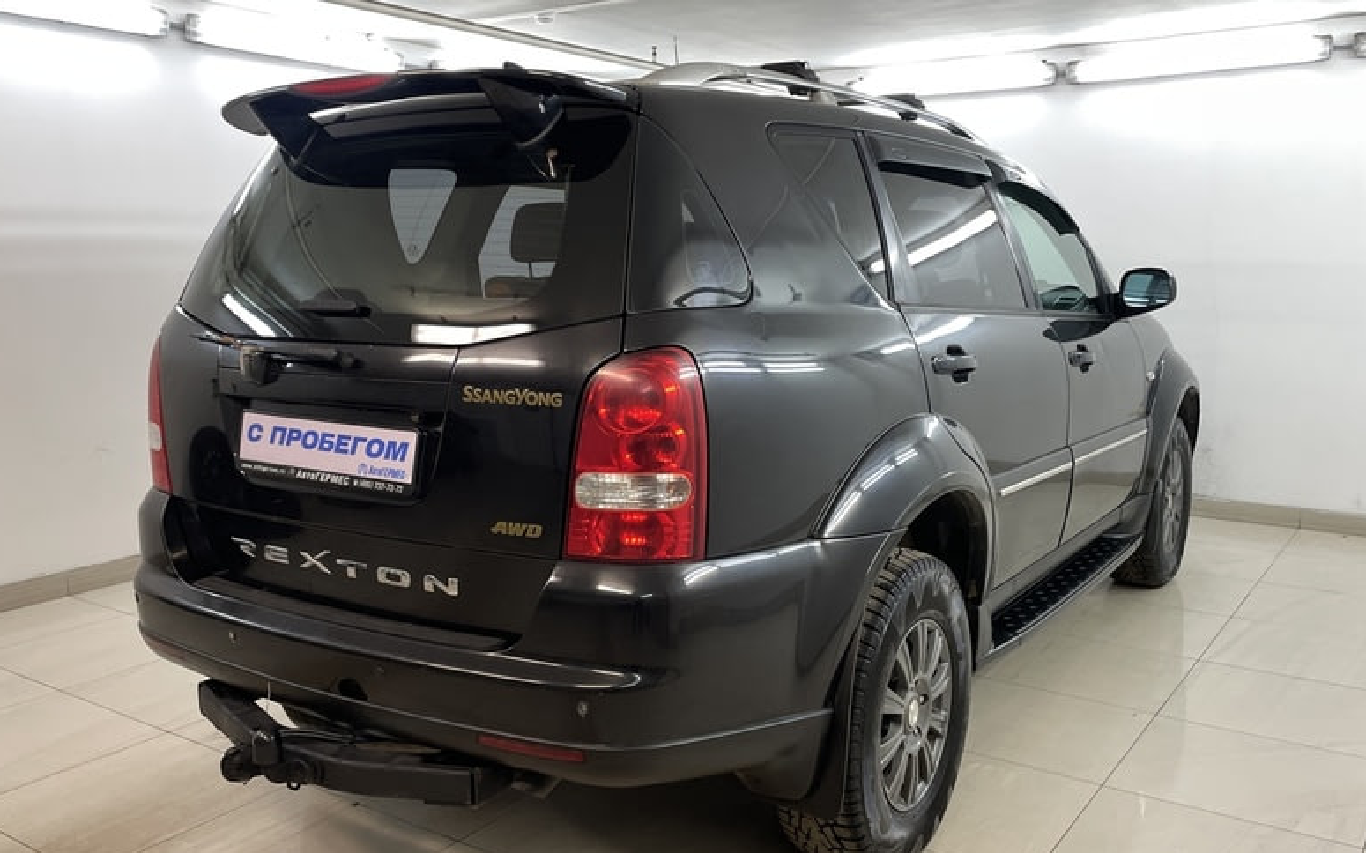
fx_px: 1191
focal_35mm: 32
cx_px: 670
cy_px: 426
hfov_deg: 59.7
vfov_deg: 39.4
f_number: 1.6
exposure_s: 1/100
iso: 100
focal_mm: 4.2
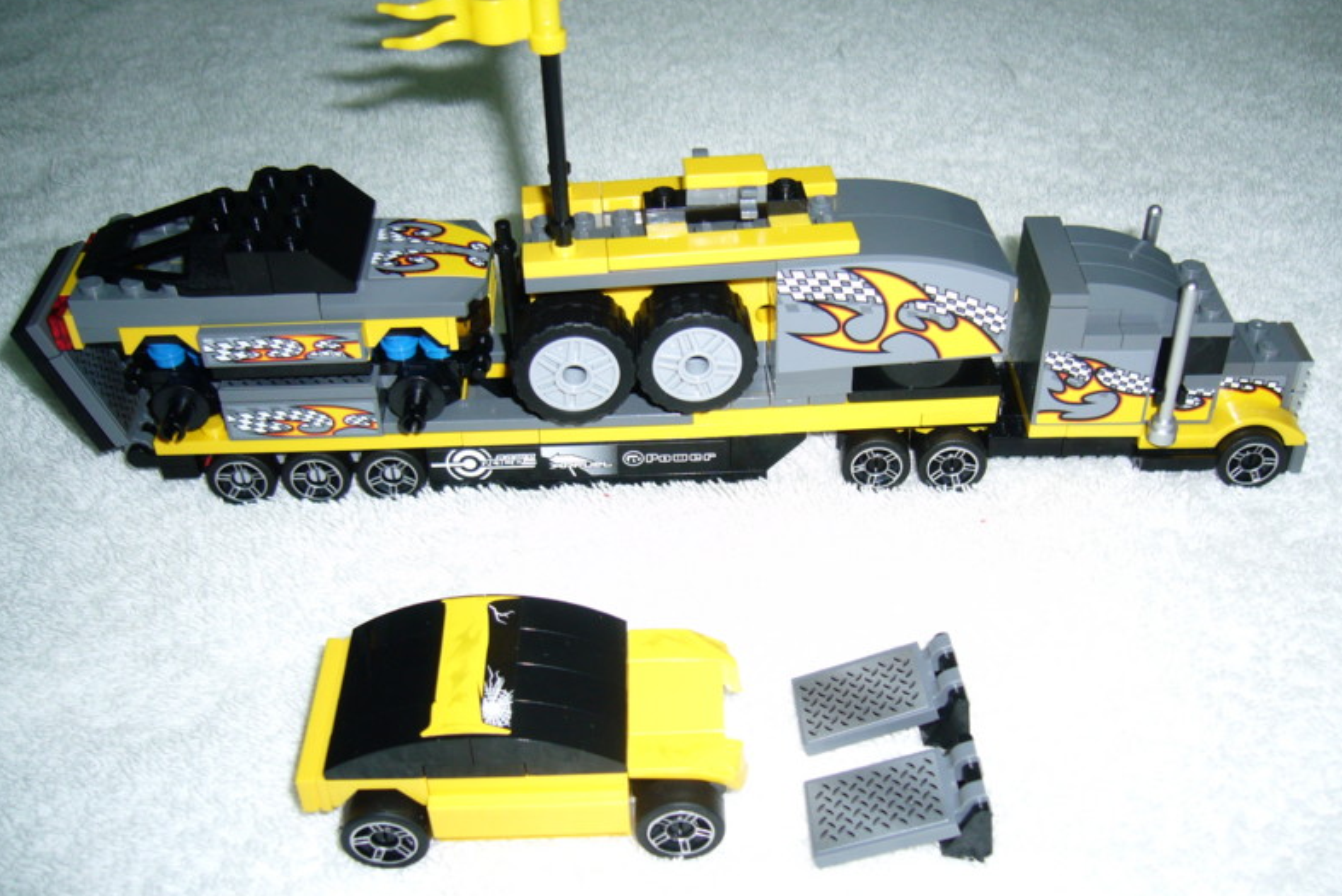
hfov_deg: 51.9
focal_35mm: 37
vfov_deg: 36.0
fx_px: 1379
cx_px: 672
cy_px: 445
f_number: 2.8
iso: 100
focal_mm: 5.8
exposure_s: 1/30
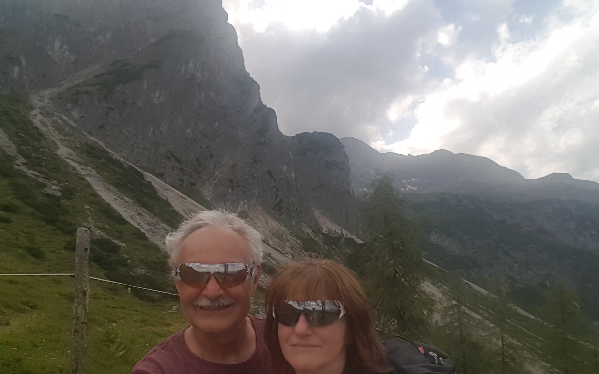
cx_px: 308
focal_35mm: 23
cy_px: 216
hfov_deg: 77.1
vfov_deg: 52.8
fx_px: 375
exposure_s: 1/2088
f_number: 1.7
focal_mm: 2.1
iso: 50
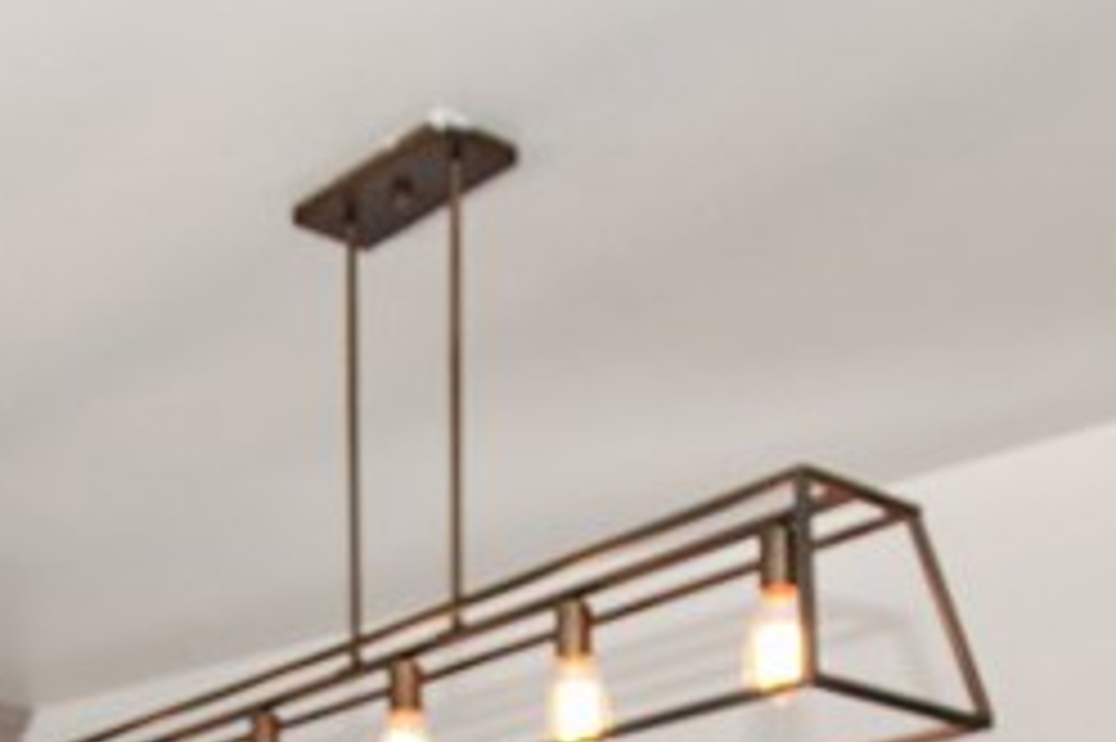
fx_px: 1921
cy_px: 1225
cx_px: 148
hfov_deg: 31.2
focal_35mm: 62
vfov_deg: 18.4
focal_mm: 10
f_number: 5.6
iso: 320
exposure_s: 1/100
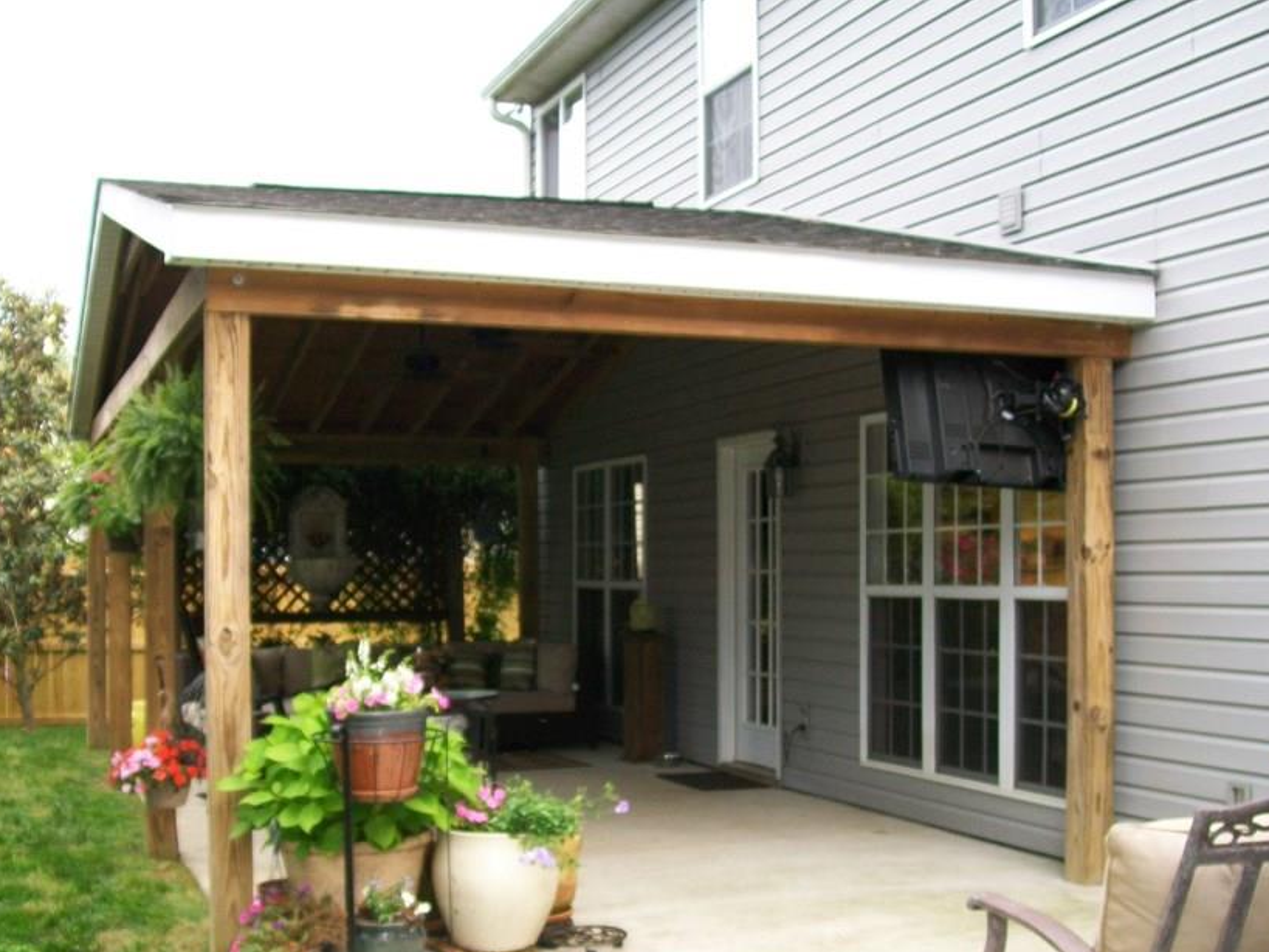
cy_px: 569
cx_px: 562
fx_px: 1649
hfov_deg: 42.0
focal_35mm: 45
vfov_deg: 32.1
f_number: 2.7
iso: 64
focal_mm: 6
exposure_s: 1/80
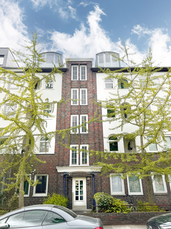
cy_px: 114
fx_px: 171
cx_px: 86
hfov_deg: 53.1
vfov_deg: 67.3
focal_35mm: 26
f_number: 1.5
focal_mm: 5.7
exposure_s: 1/3077
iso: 50
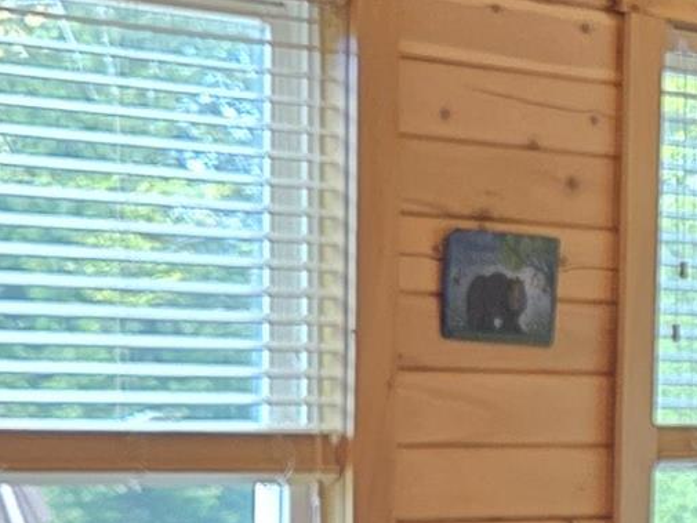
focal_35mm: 140
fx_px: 2820
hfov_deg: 13.1
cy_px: 529
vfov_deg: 10.5
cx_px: 1123
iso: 160
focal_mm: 5.4
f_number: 1.8
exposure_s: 1/120
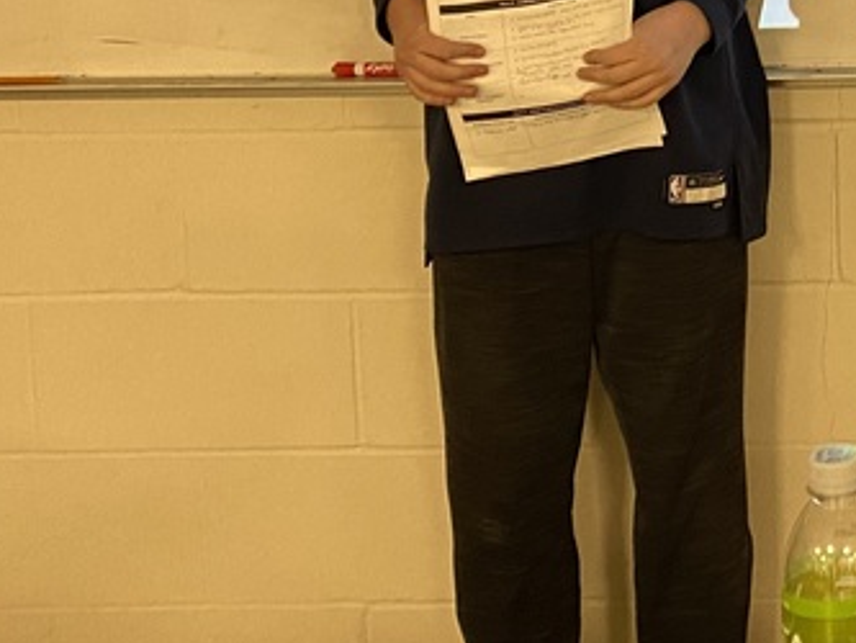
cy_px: -82
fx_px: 1979
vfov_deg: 17.7
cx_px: 1116
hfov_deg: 21.9
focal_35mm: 80
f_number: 1.8
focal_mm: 4.25
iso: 160
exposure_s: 1/55
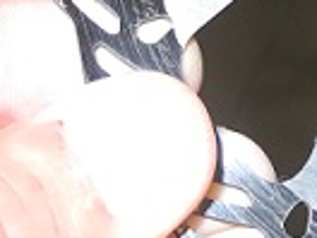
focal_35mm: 124
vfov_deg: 11.6
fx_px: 1136
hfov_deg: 14.6
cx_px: 504
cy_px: -66
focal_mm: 6
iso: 200
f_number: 2.8
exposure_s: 1/30
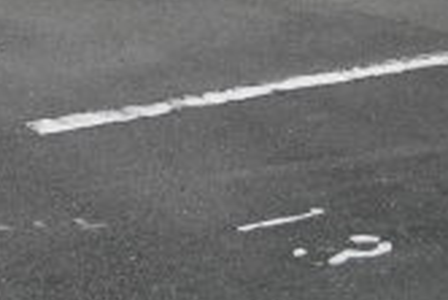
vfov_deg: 10.9
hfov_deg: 16.3
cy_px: -68
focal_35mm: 124
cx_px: 51
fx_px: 1544
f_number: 2.9
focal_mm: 5.7
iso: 100
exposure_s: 1/200
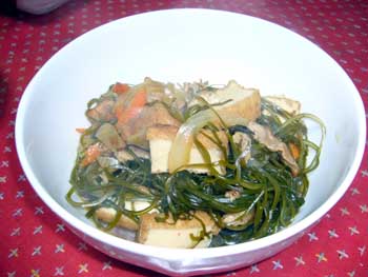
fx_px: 372
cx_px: 184
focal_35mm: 35
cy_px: 138
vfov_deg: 40.7
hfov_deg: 52.6
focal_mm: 5.8
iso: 80
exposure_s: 1/8
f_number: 2.8
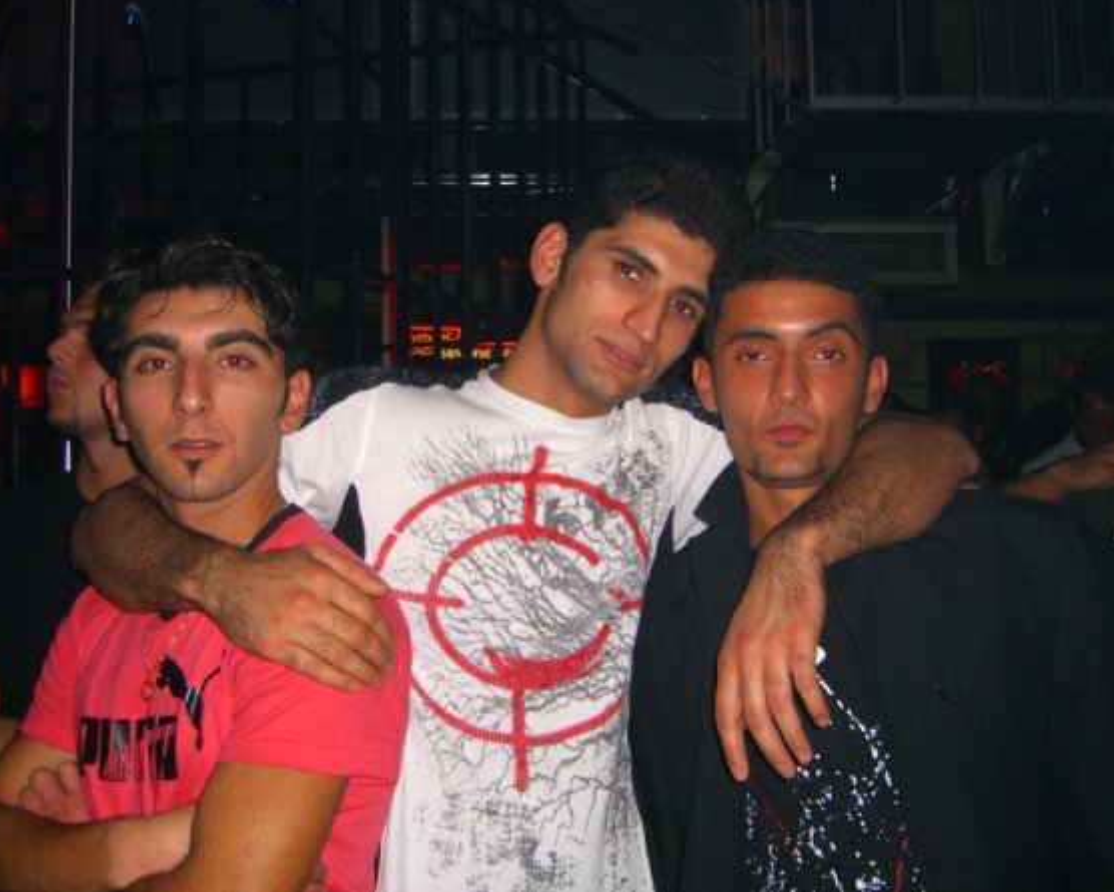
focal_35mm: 40
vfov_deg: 37.3
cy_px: 443
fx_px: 1319
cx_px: 549
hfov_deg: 45.8
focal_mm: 7.9
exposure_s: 1/60
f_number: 2.8
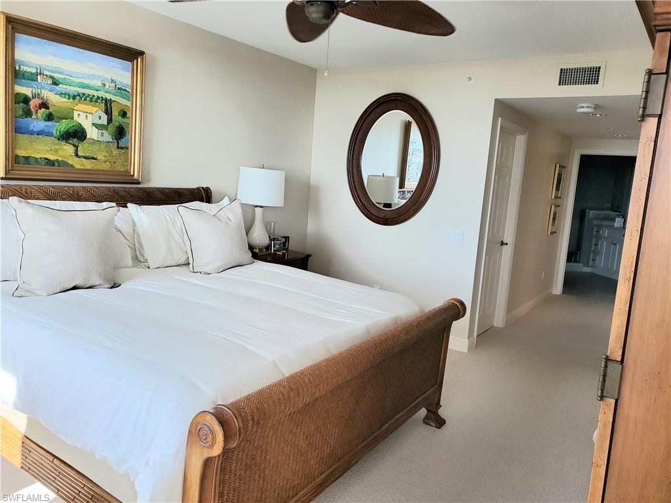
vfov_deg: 53.1
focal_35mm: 26
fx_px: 504
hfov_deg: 67.3
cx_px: 336
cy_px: 252
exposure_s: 1/120
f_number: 2.4
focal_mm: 4.3
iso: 80
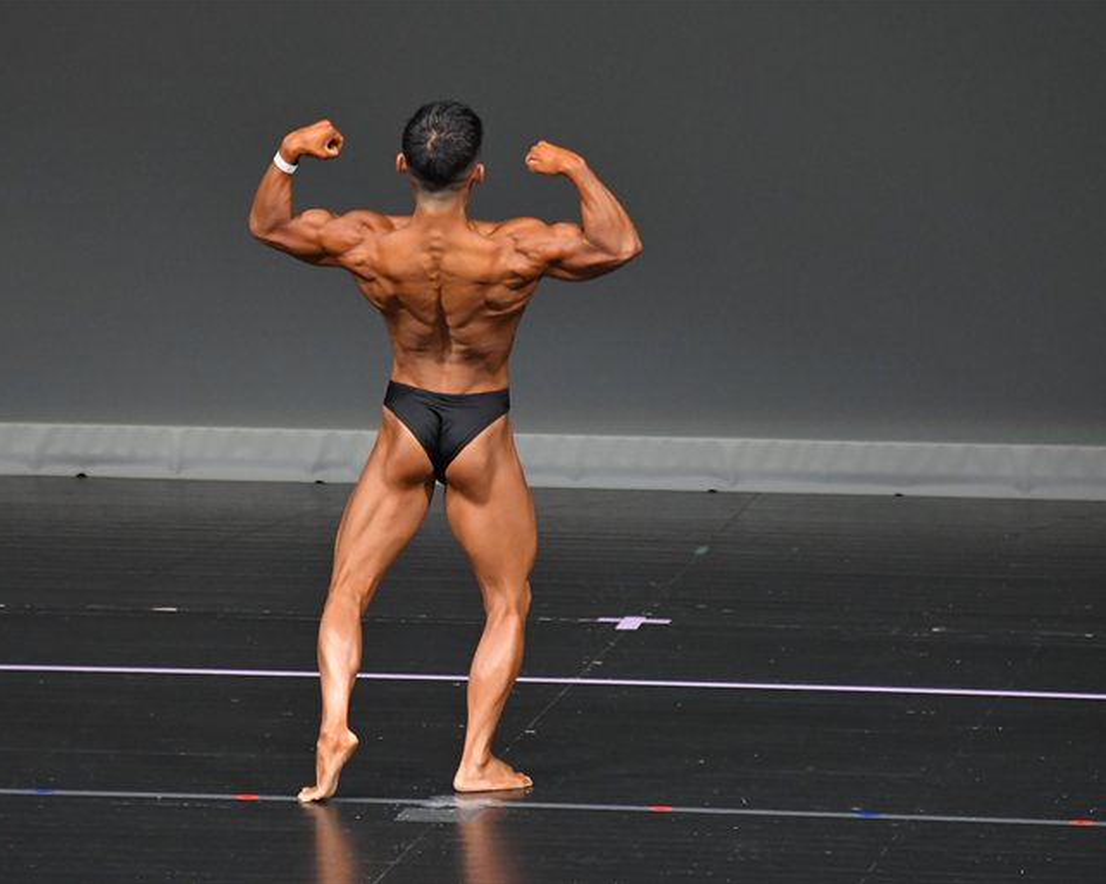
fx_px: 13905
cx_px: 457
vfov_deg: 3.6
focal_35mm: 425
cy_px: 441
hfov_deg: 4.6
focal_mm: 250
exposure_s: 1/400
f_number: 5.6
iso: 4000
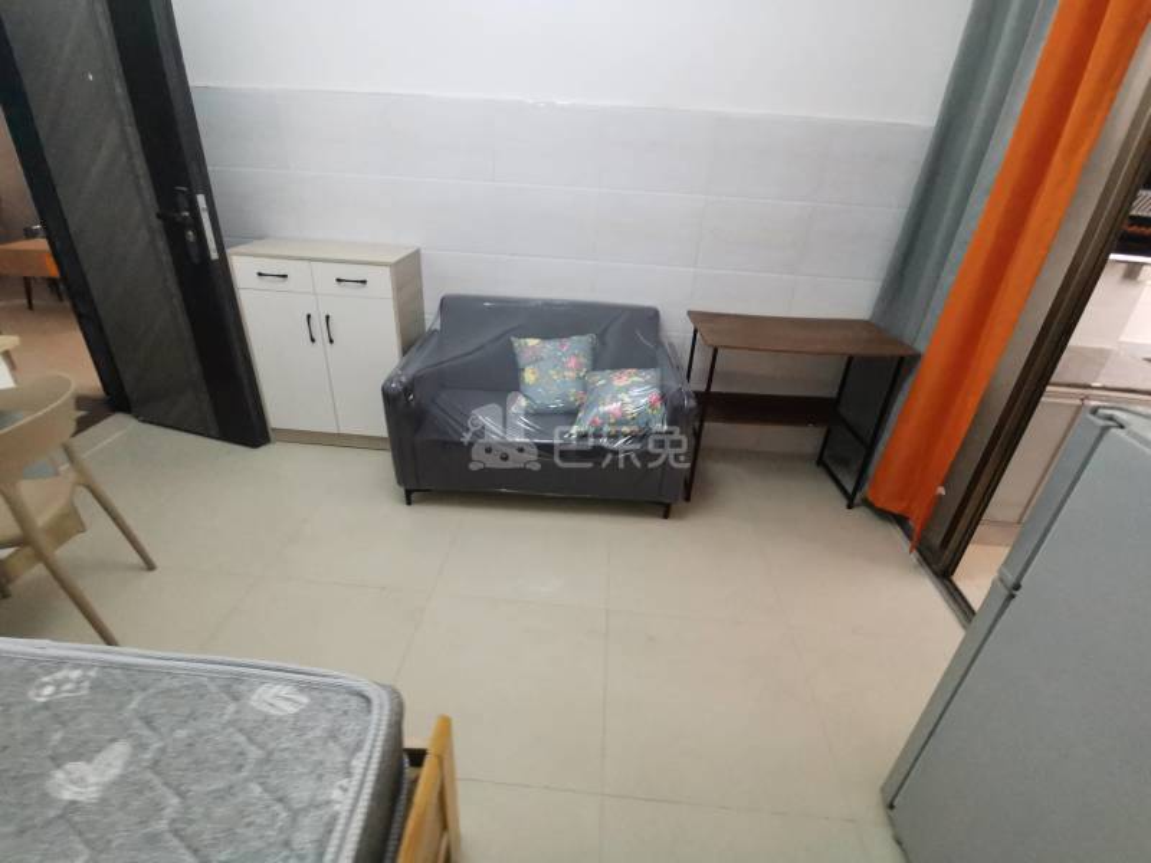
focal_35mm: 17
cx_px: 576
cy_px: 432
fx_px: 565
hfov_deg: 91.0
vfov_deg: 74.7
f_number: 2.2
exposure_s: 1/25
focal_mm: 2.23
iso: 500
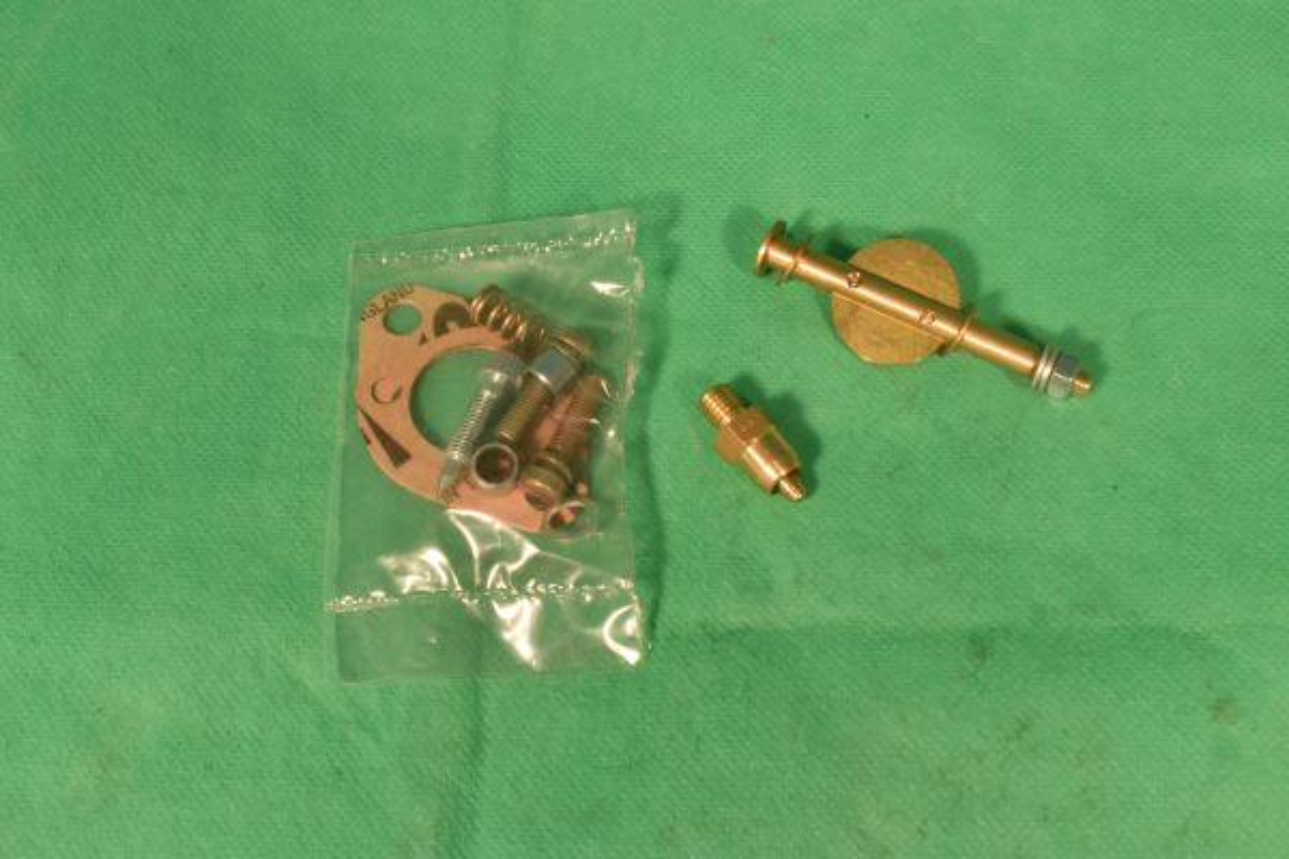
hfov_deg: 38.9
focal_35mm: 51
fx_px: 1826
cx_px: 644
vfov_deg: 26.5
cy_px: 430
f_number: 18
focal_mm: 34
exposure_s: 1/50
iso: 640
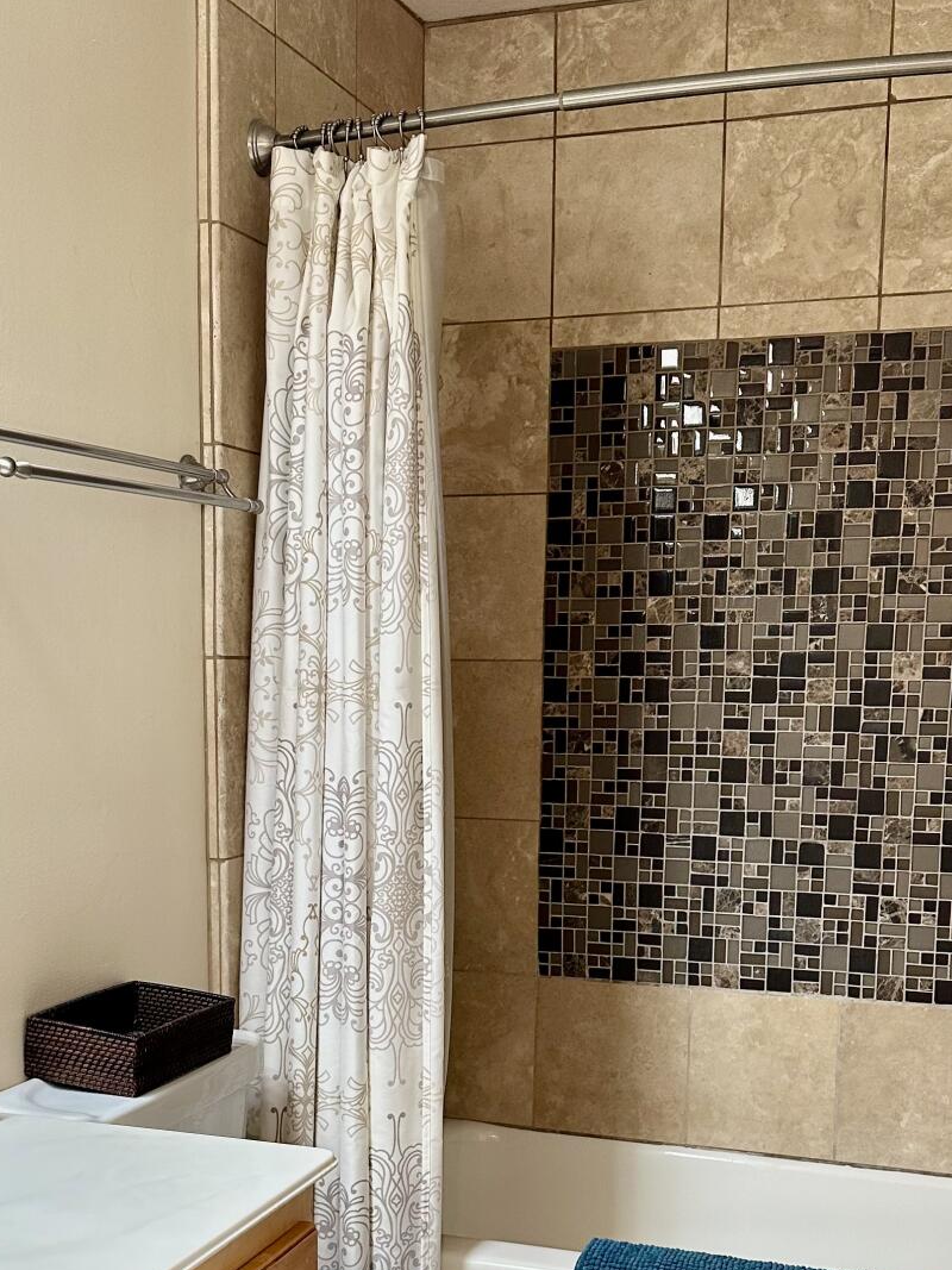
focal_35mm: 45
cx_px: 445
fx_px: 1650
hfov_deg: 32.2
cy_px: 914
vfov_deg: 41.1
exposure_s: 1/120
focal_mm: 6.86
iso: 200
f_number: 1.78
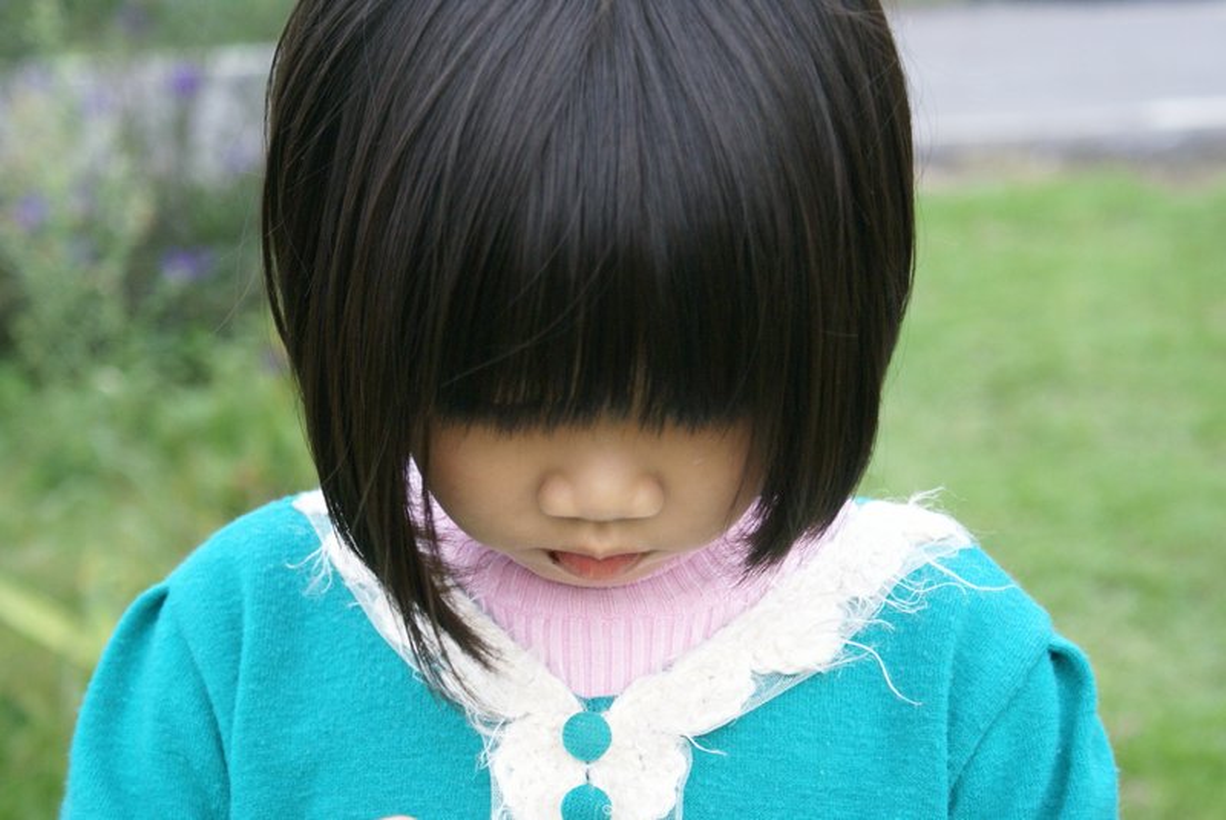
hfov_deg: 19.4
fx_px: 3579
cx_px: 613
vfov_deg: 13.1
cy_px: 410
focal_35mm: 105
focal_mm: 70
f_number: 5.6
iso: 400
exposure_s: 1/125
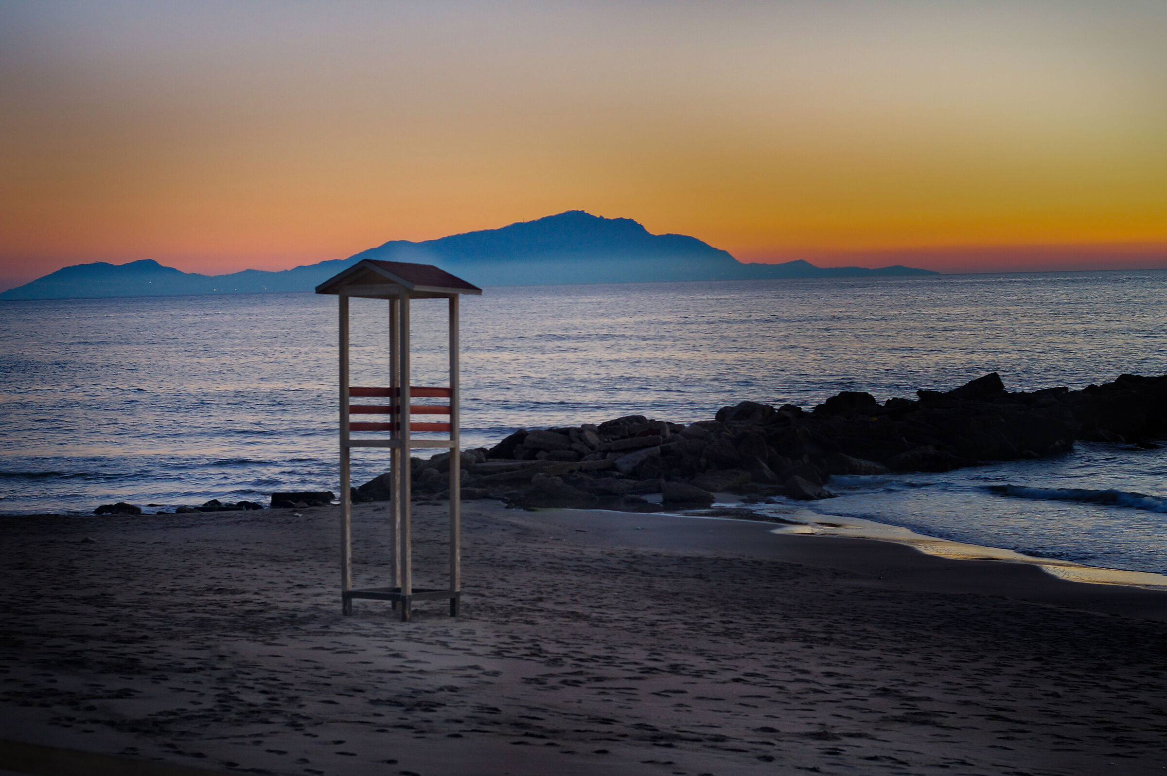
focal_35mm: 75
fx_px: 2429
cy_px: 388
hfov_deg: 27.0
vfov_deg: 18.1
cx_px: 584
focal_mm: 50
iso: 200
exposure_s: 1/30
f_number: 4.5
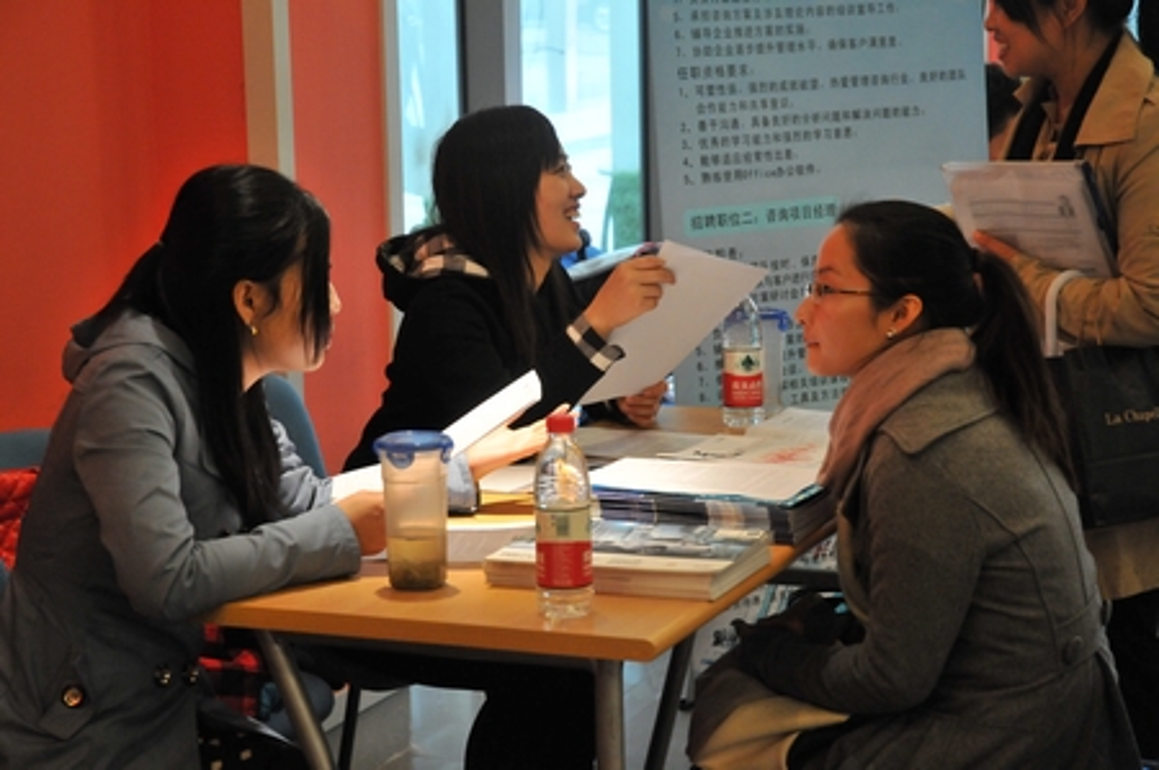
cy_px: 385
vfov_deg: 16.5
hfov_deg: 24.6
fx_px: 2653
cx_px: 580
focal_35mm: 82
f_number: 4.5
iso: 1600
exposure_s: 1/125
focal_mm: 55
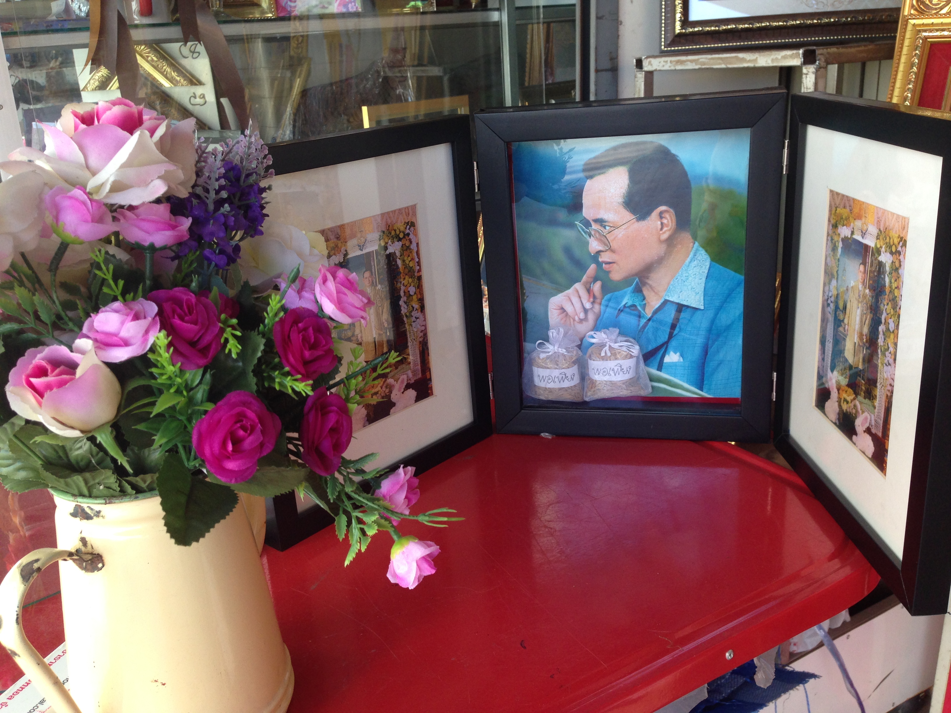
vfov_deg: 42.9
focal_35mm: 33
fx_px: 907
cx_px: 476
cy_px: 356
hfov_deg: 55.4
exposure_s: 1/120
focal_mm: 4.12
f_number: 2.4
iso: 80
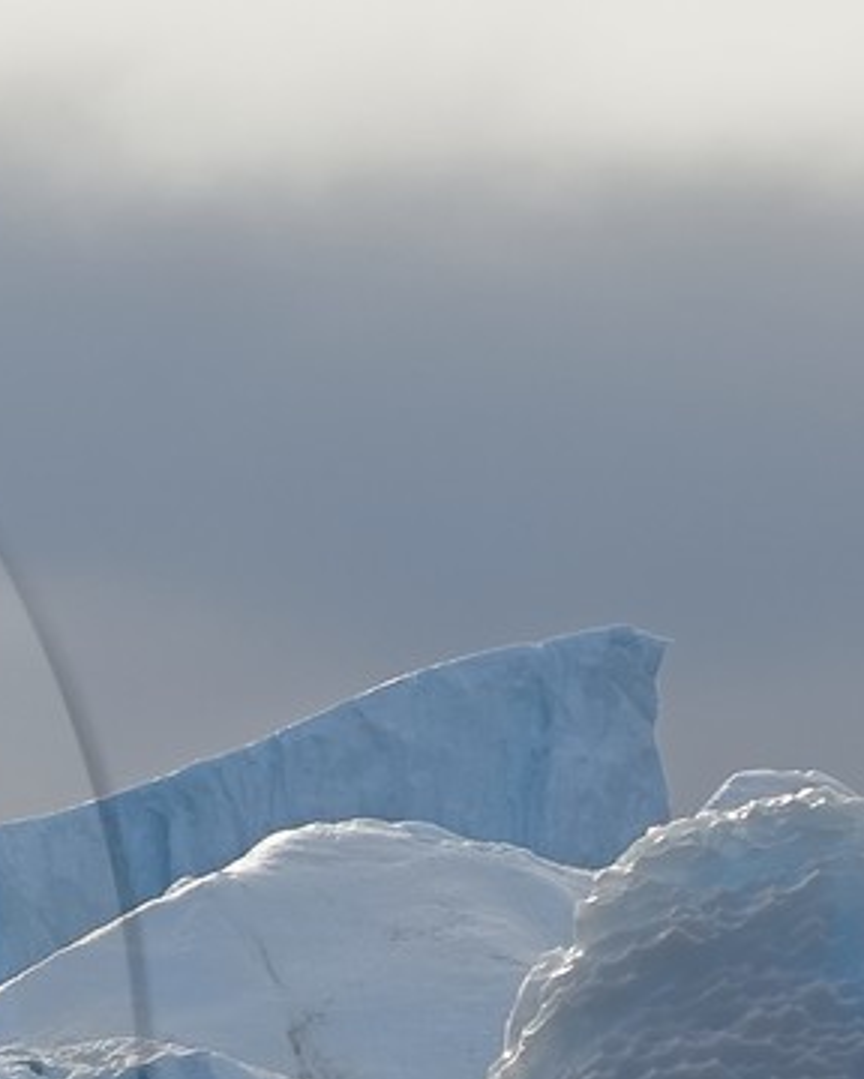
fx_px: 26690
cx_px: -1101
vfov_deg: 2.3
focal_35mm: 835
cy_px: 1142
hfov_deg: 1.8
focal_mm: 200
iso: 200
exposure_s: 1/320
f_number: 18
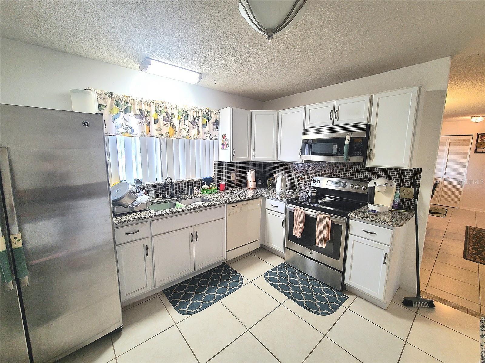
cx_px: 242
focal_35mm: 13
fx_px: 182
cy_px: 182
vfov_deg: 89.9
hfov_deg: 106.2
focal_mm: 2.2
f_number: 2.2
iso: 160
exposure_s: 1/60.2
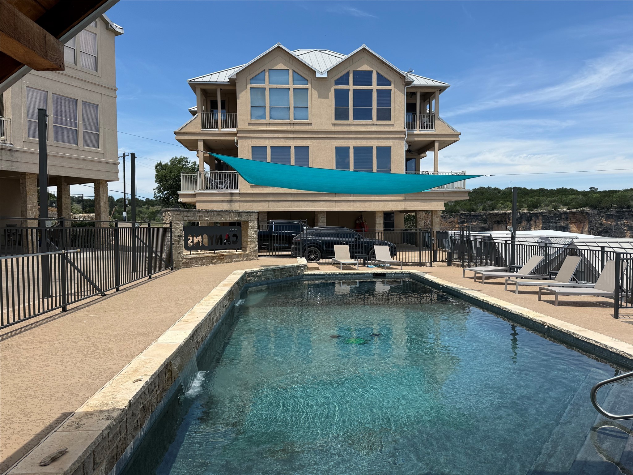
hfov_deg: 71.6
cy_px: 238
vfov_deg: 56.8
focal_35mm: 24
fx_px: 439
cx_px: 316
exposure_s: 1/4975
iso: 80
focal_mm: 6.76
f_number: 1.78
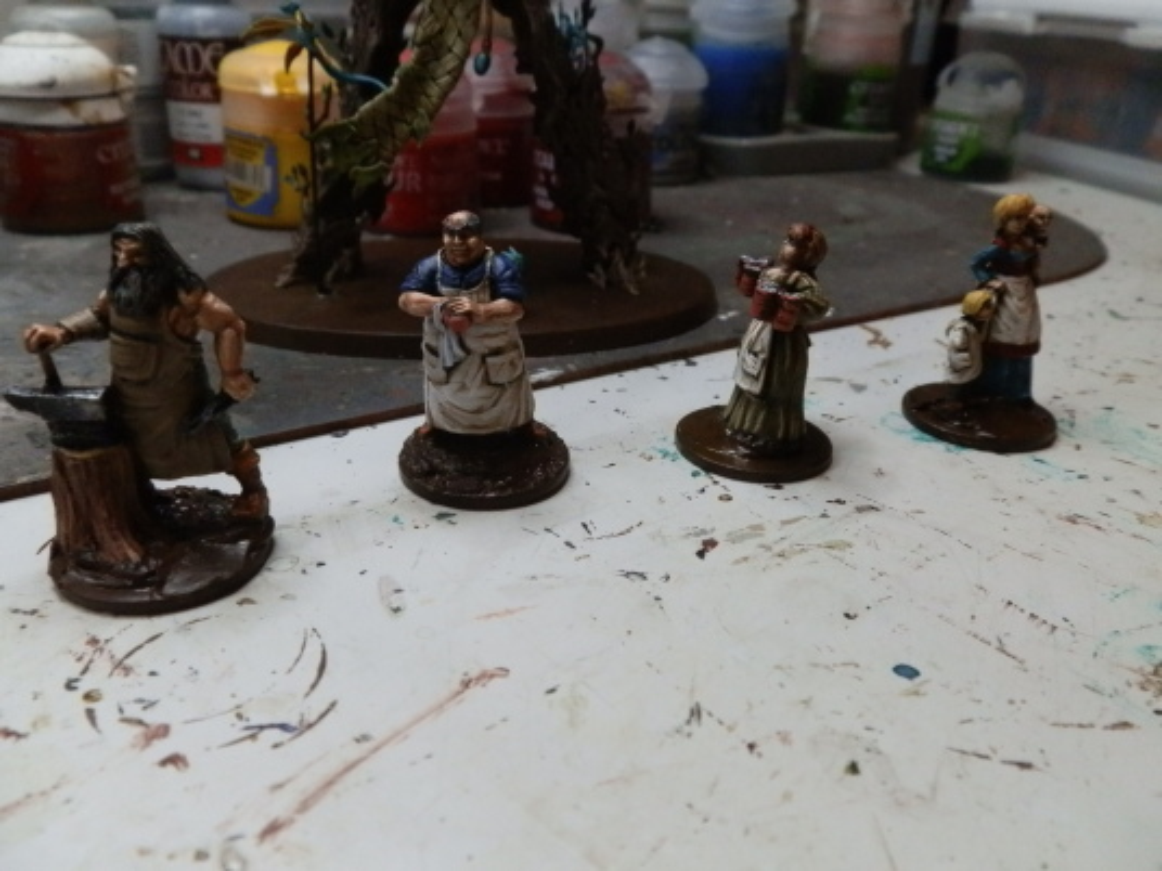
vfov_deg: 49.7
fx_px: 940
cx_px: 581
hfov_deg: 63.4
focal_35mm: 28
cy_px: 436
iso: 400
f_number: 3.1
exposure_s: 1/320
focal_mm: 5
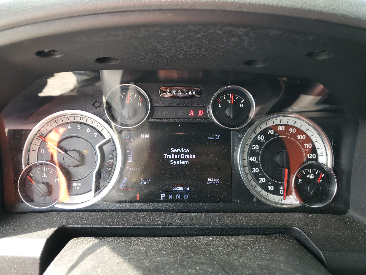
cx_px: 183
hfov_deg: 67.3
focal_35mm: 26
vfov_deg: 53.1
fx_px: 275
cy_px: 138
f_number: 1.5
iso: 50
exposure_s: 1/164
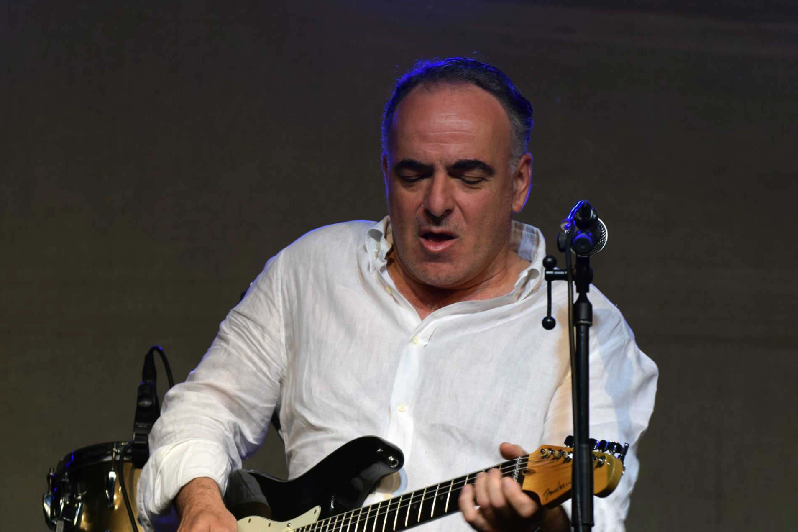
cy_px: 323
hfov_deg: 7.6
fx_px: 6022
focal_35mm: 272
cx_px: 406
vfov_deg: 5.1
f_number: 5.6
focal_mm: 135
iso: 450
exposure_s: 1/125
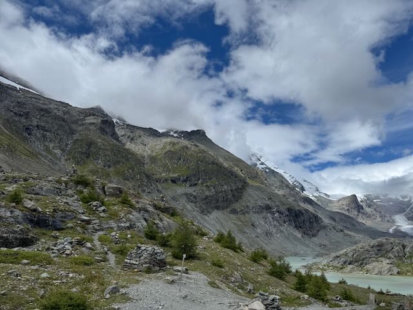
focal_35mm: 24
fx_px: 286
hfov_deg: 71.6
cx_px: 206
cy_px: 155
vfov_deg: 56.8
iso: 80
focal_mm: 6.76
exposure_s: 1/12346
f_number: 1.78
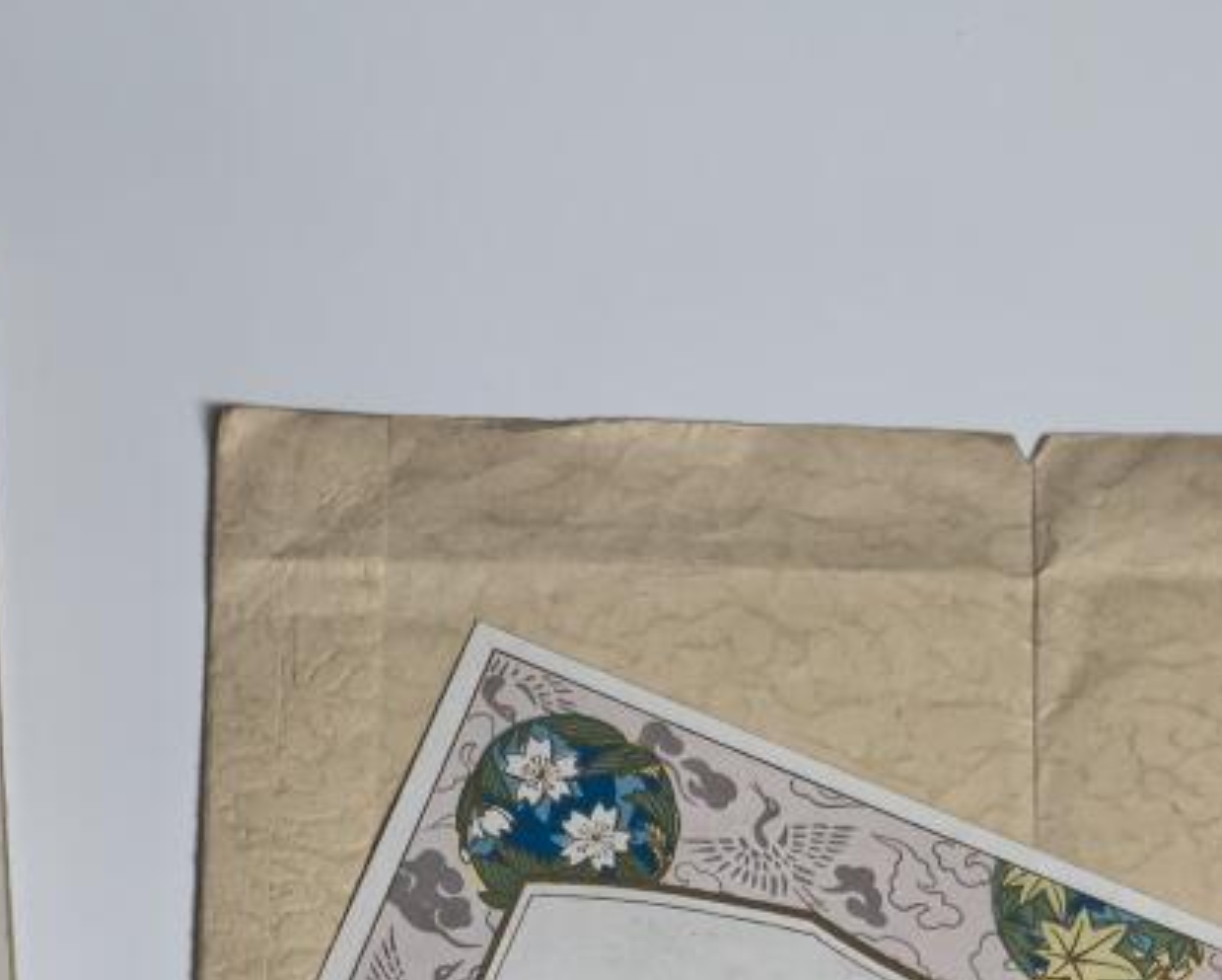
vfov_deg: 12.6
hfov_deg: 16.0
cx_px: 186
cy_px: 1258
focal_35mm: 119
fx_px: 4307
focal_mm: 5.75
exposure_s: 1/193
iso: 50
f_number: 2
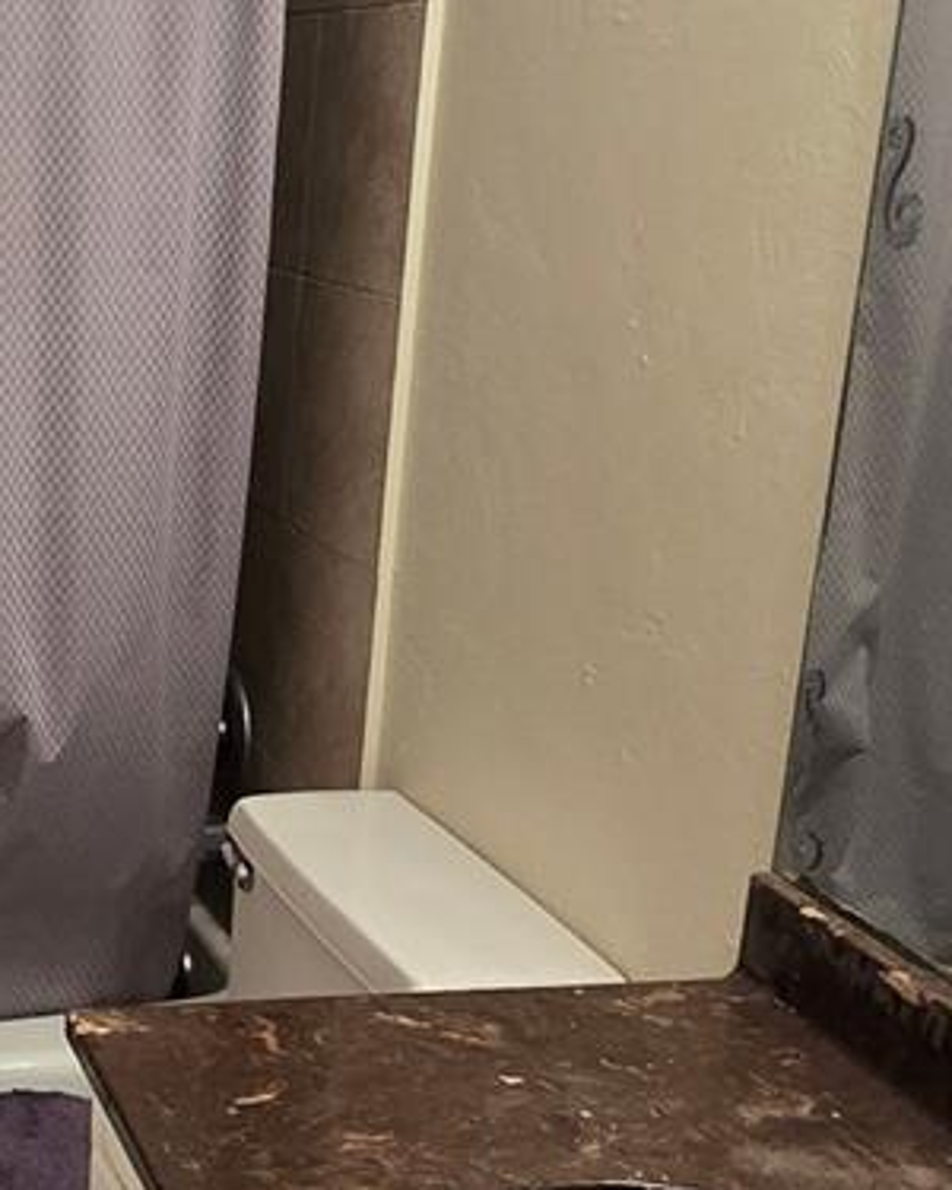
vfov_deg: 36.0
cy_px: 660
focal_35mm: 52
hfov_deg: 26.6
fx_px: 1831
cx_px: -114
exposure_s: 1/60
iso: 160
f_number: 2.2
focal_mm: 2.2
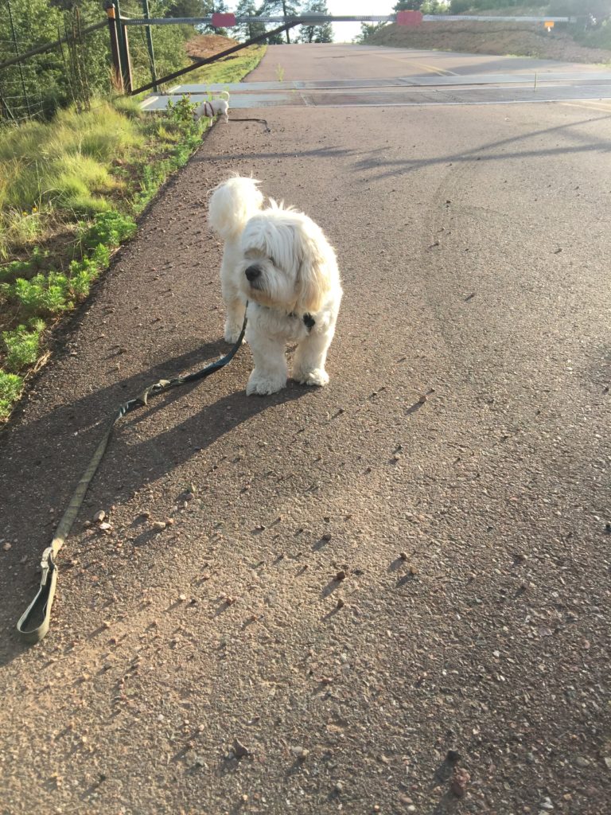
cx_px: 306
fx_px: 682
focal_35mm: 29
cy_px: 408
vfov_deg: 61.7
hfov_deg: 48.2
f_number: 2.2
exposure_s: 1/775
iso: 32
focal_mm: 4.15
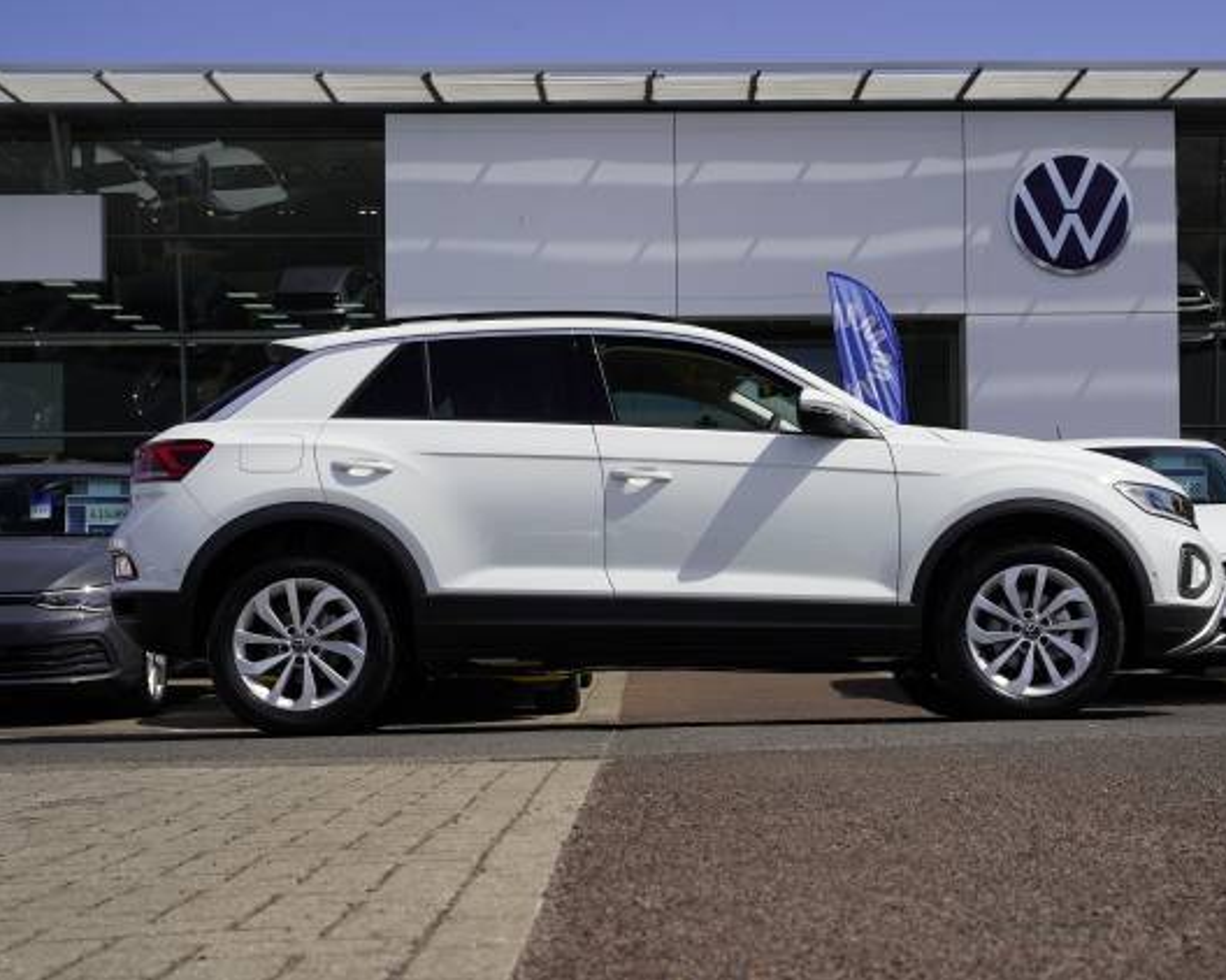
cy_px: 488
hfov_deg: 32.1
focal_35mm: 59
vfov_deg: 26.0
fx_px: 2124
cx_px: 699
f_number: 9
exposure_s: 1/125
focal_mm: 51.5
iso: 100
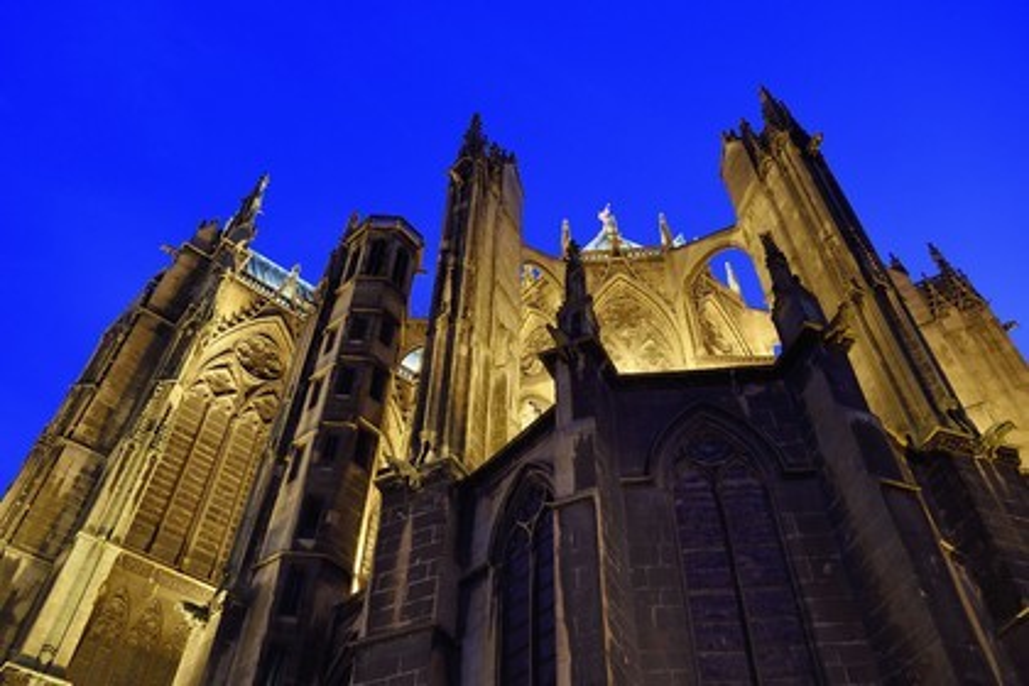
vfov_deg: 45.0
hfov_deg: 63.7
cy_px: 343
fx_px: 829
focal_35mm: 29
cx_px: 514
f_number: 6.3
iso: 1600
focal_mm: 29
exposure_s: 1/4
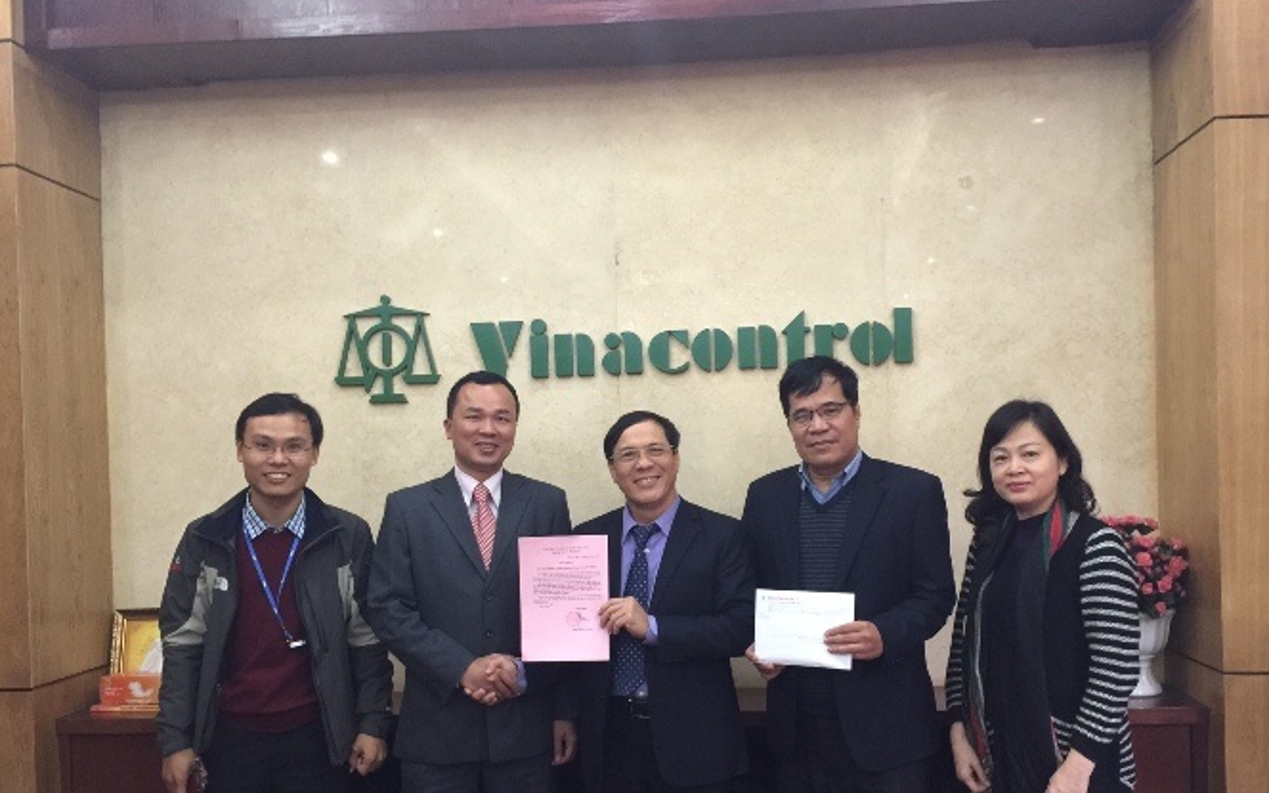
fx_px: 1141
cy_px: 486
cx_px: 676
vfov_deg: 38.1
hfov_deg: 58.1
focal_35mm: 33
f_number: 2.2
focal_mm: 4.15
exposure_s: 1/10
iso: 100
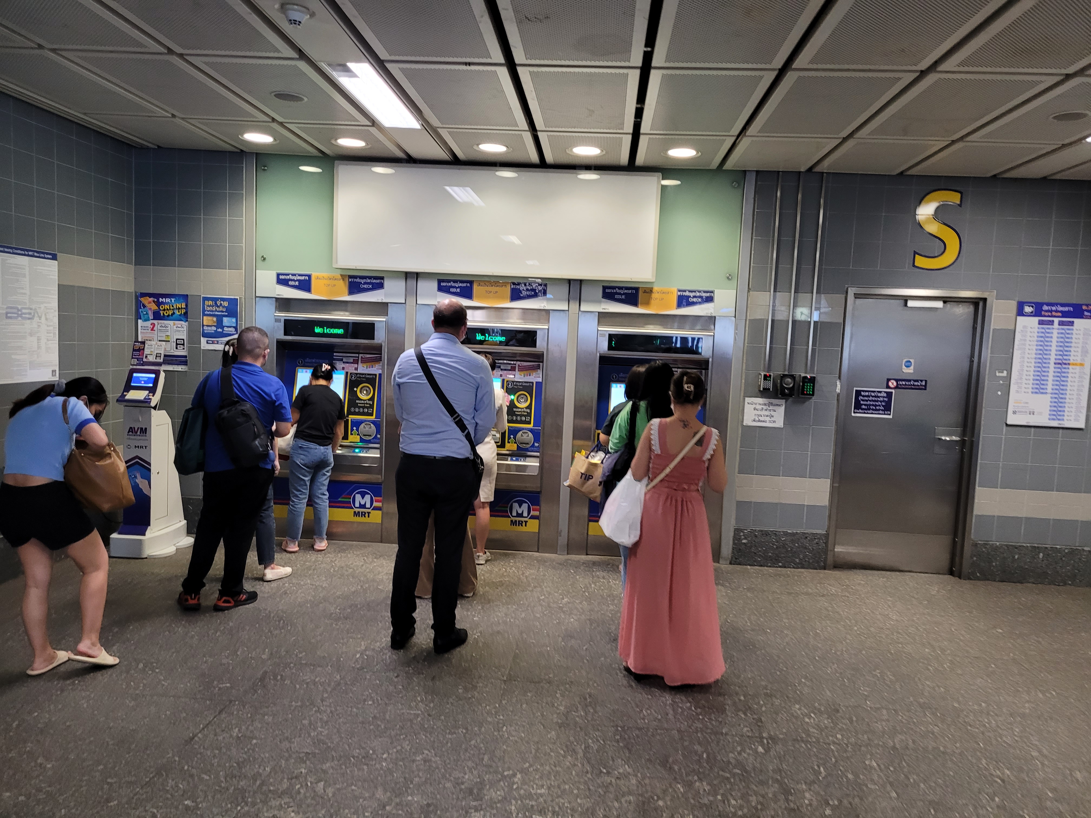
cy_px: 409
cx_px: 546
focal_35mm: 26
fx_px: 819
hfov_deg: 67.3
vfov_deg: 53.1
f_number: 1.8
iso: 250
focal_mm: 5.4
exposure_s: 1/50
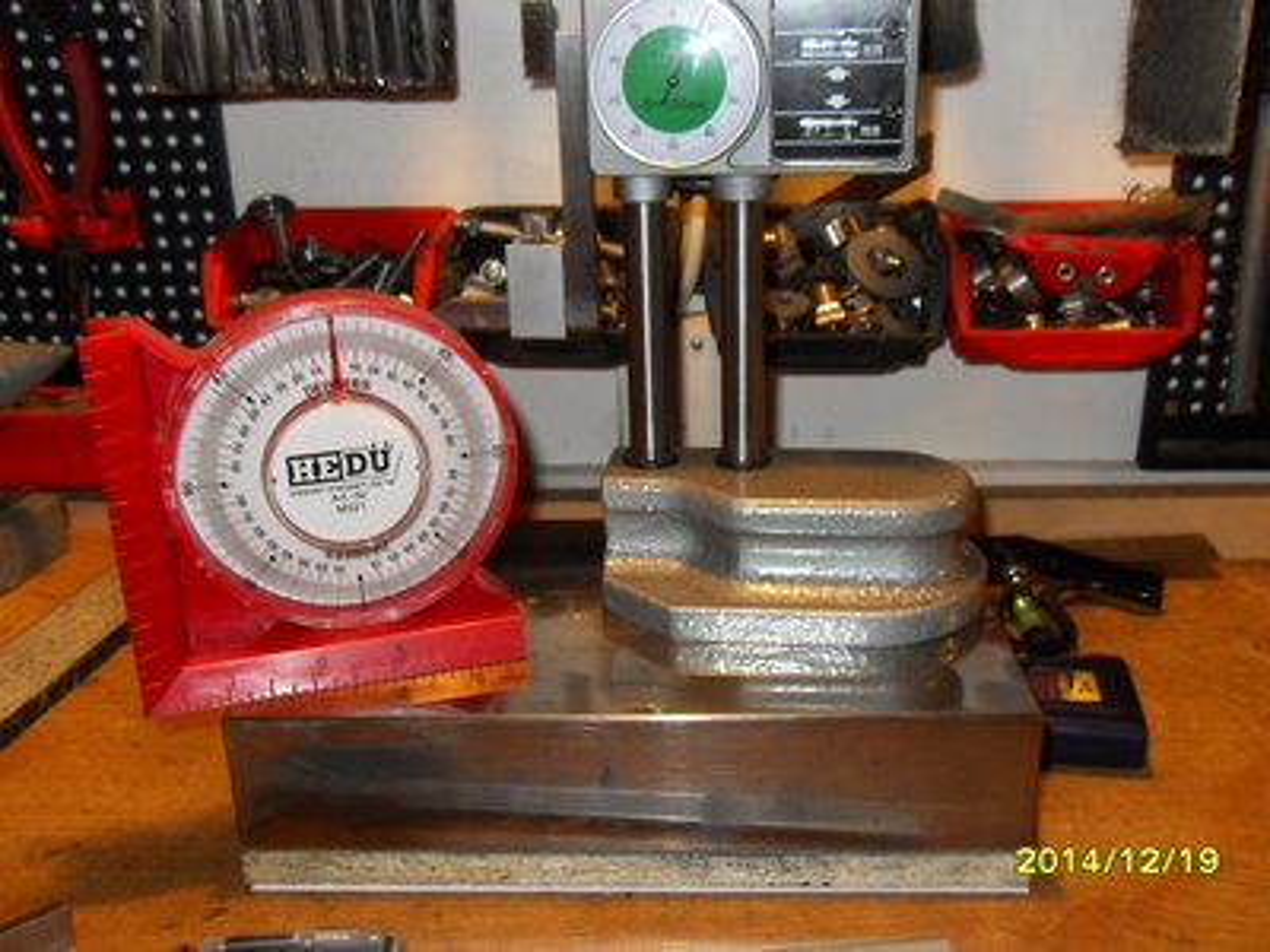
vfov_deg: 40.7
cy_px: 476
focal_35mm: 35
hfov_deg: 52.6
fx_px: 1284
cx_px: 635
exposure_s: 1/45
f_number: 3.5
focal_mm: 6.3
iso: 400
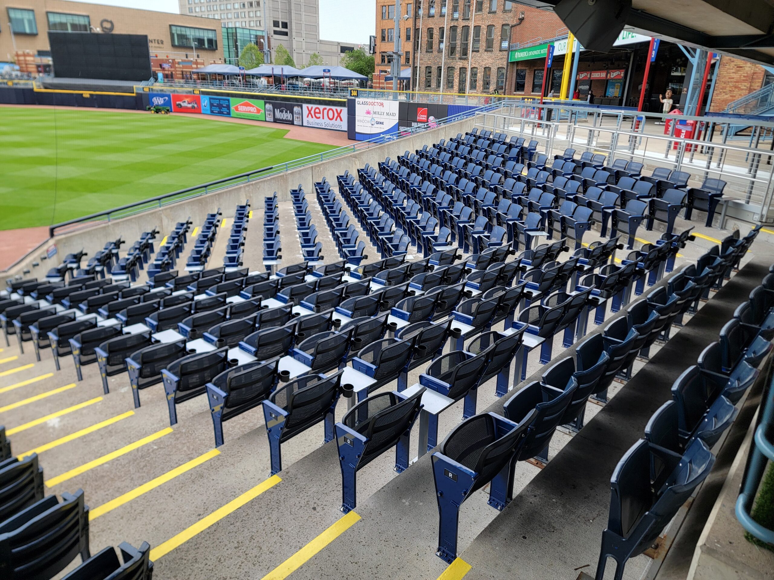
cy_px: 290
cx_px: 387
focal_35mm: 24
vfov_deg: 56.8
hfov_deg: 71.6
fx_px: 537
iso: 16
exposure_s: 1/242
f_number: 1.8
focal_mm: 6.7
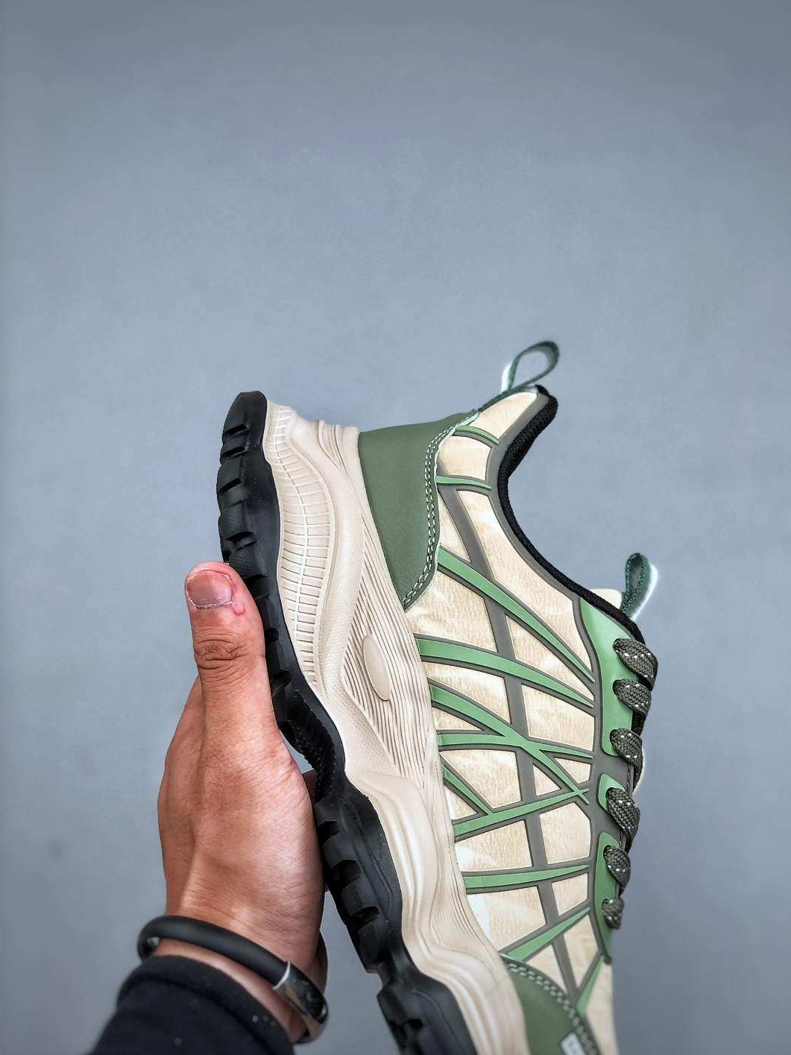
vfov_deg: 33.2
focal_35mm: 58
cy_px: 530
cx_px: 400
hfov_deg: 25.2
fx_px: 1767
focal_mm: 6.6
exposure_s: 1/50
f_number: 2.8
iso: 20
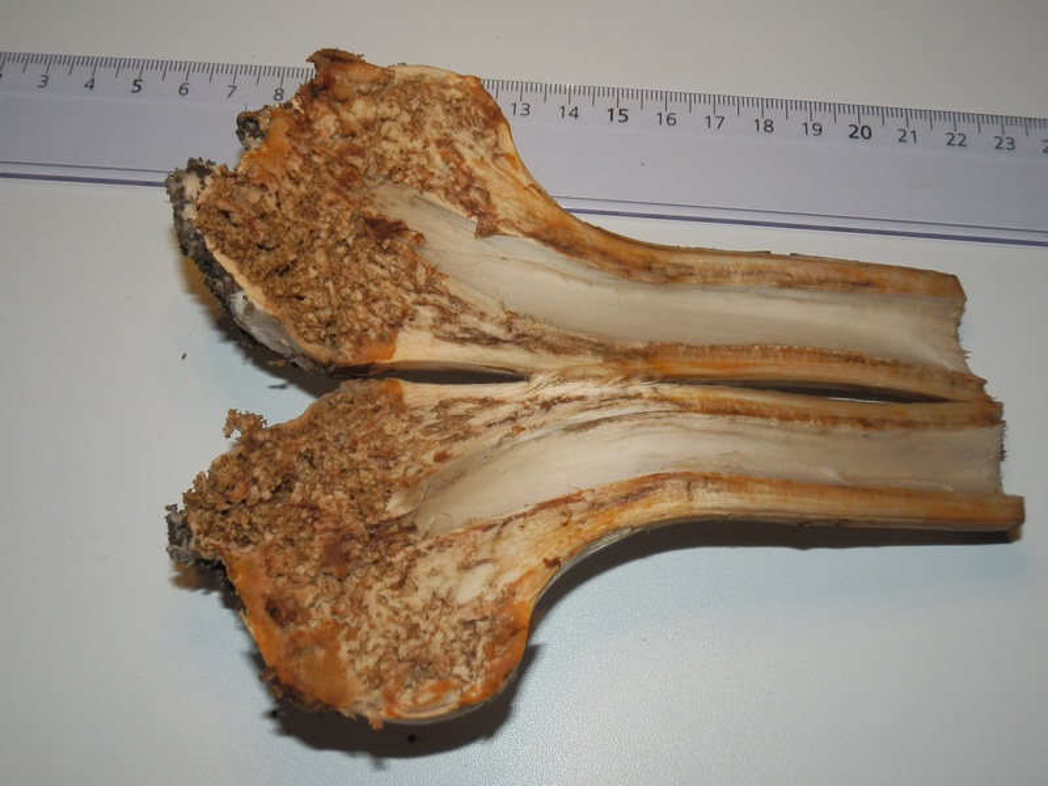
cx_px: 524
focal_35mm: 37
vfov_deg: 38.7
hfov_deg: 50.1
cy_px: 393
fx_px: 1120
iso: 80
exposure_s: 1/40
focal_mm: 6.7
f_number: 9.9
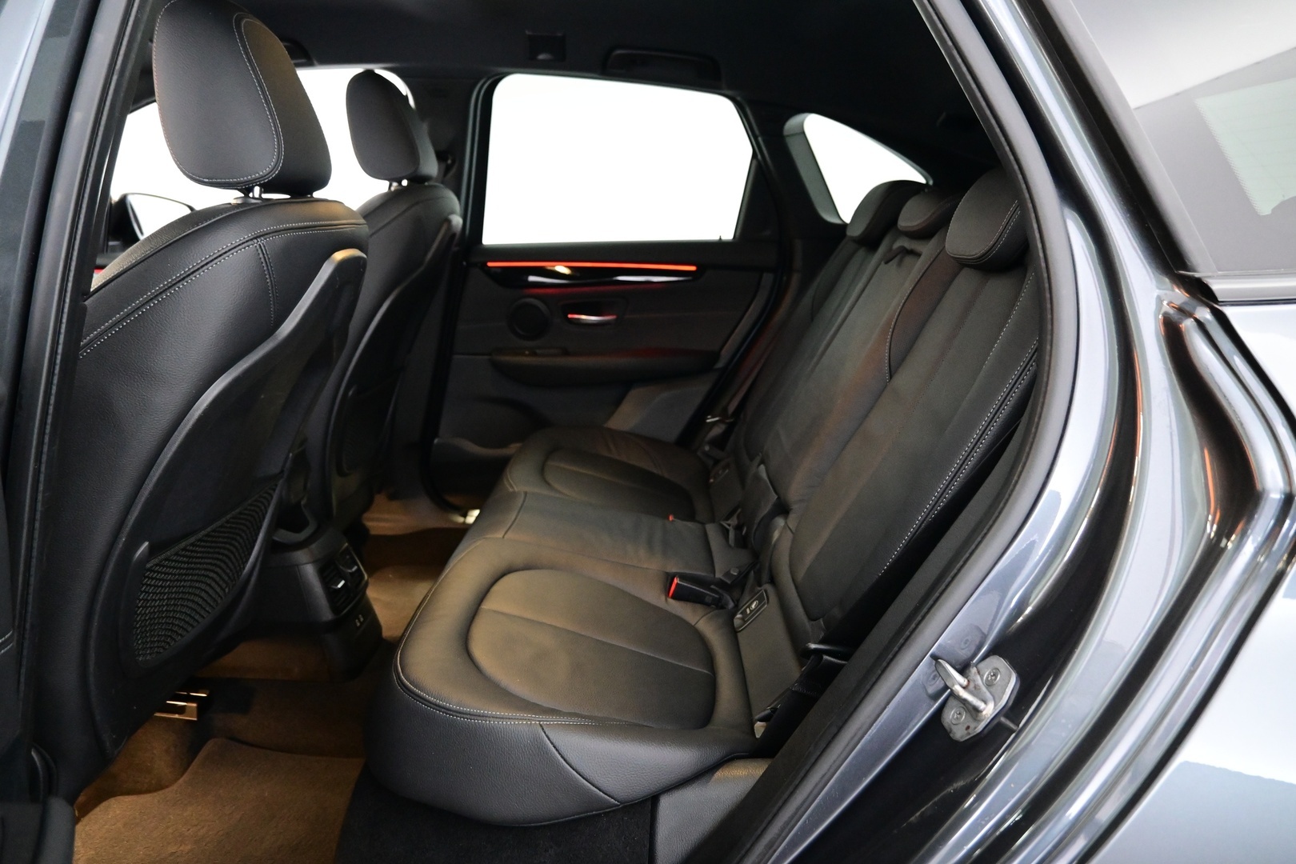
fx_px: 864
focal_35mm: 24
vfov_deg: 53.1
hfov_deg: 73.7
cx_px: 648
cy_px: 432
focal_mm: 16
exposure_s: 1/25
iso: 4000
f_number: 3.5
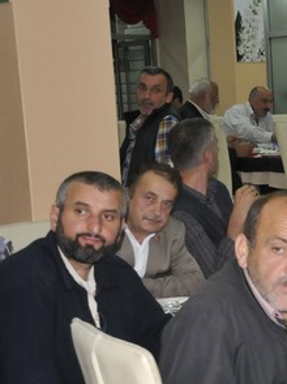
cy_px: 219
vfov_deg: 21.3
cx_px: 384
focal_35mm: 92
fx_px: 1019
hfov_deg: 15.2
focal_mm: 28
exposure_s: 1/60
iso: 1000
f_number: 5
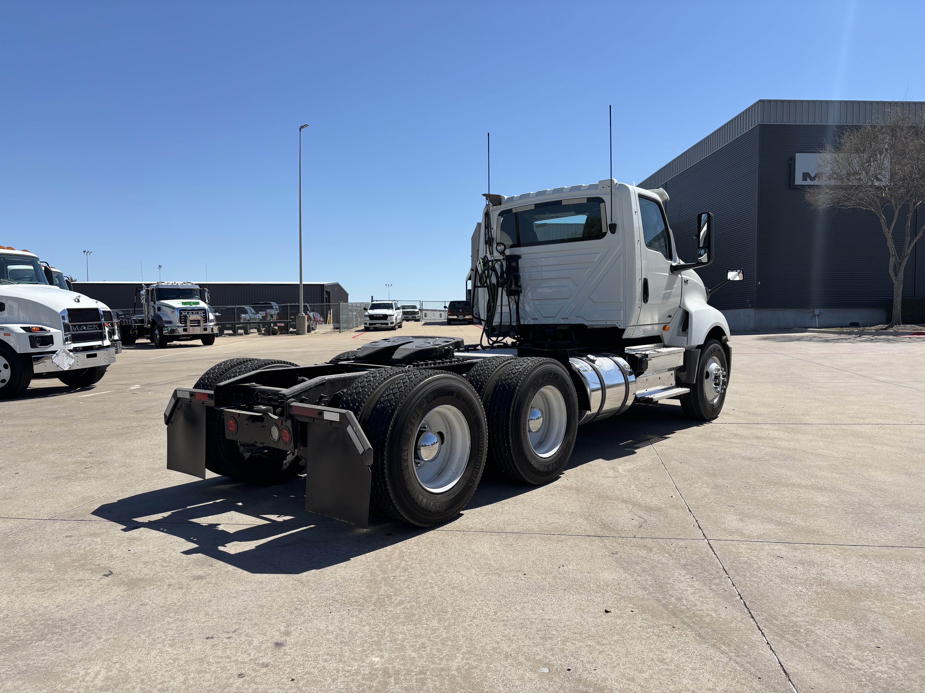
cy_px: 346
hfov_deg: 67.3
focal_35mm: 26
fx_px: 695
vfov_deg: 53.1
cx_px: 462
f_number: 1.6
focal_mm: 5.96
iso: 50
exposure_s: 1/4425
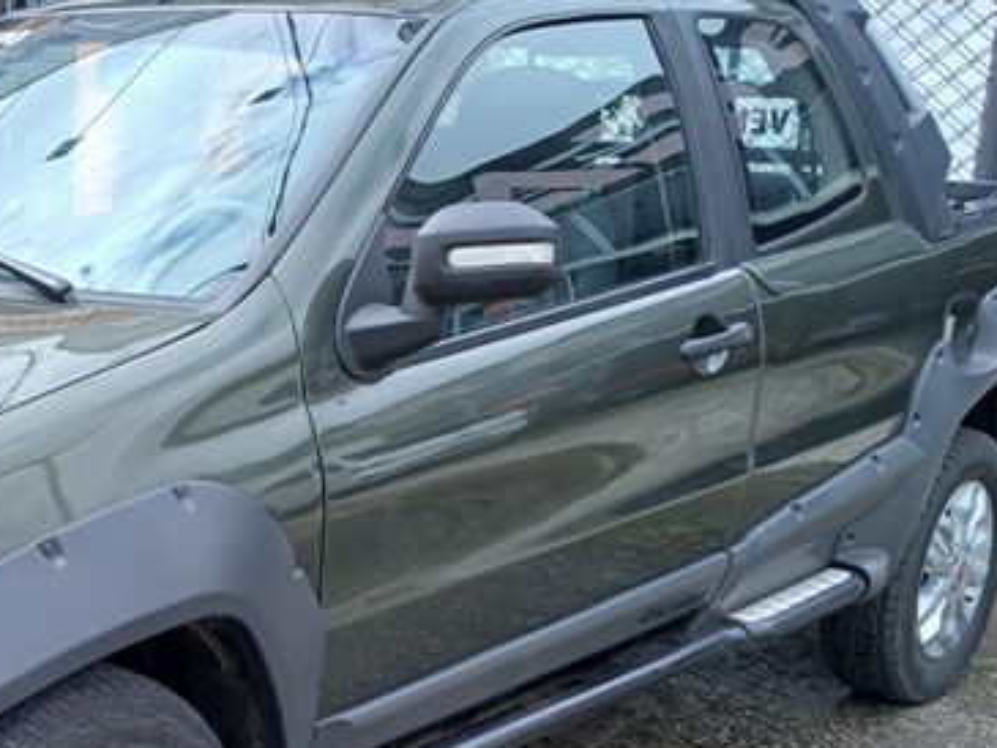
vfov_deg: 25.2
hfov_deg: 31.7
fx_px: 1642
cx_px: 46
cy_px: 598
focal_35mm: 57
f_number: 1.8
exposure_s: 1/211
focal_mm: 3.98
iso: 20
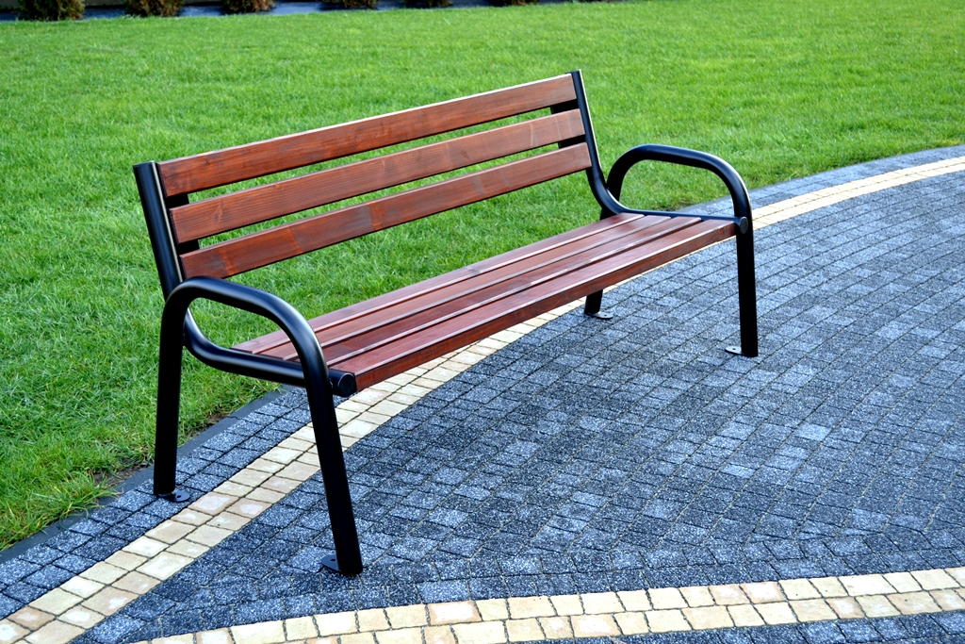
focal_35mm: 52
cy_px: 322
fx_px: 1407
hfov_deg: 37.8
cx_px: 482
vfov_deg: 25.8
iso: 360
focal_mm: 35
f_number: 5.6
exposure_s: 1/125
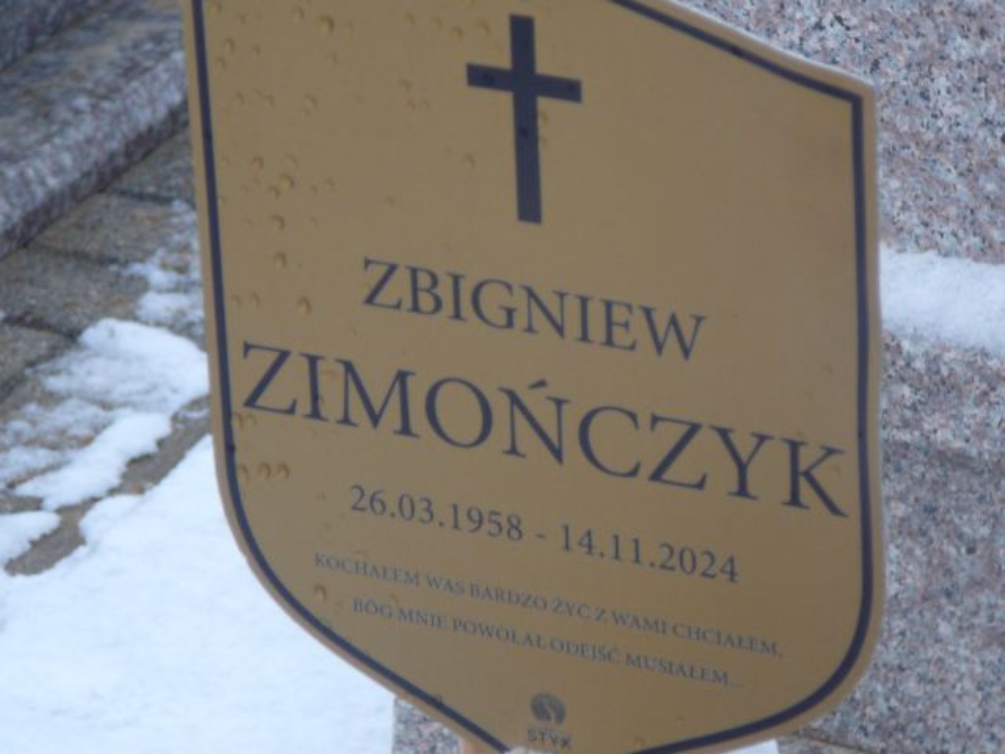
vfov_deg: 9.2
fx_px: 4674
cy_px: 377
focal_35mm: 161
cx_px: 502
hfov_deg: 12.3
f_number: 4
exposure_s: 1/30
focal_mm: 23.9
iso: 100
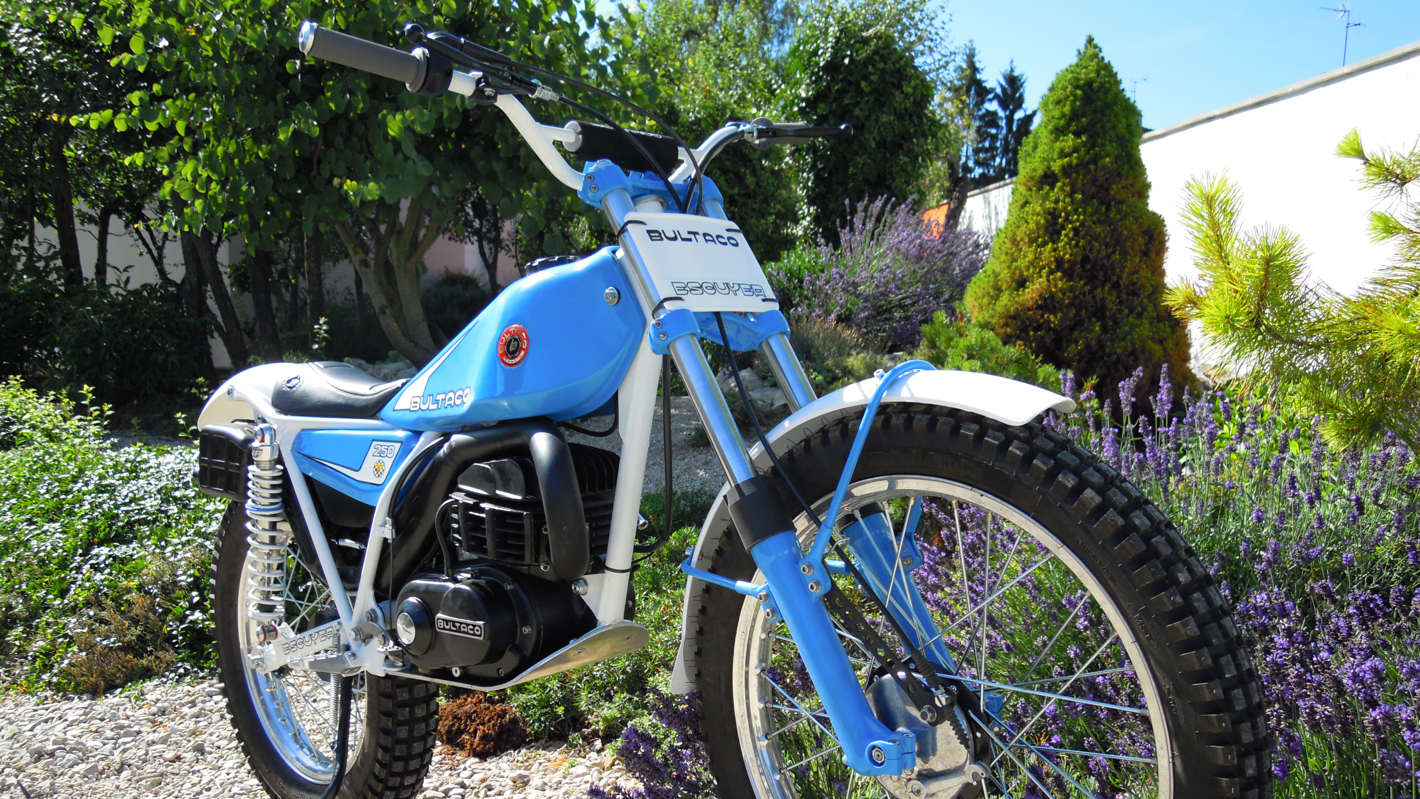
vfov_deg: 37.4
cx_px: 711
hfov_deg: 62.6
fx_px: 1167
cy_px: 521
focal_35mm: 31
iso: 100
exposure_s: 1/200
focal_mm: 5
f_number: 5.4
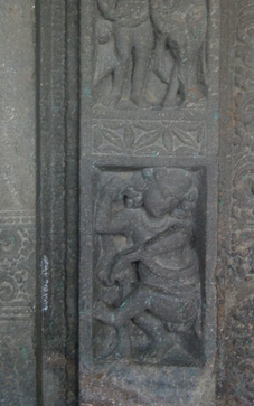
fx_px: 738
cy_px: 139
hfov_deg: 19.5
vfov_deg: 30.6
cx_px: 139
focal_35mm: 67
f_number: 4
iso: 800
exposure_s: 1/15
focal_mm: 33
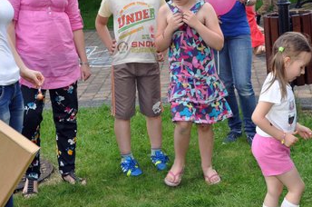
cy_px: 84
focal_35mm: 71
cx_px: 208
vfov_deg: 19.1
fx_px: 614
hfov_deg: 28.3
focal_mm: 25
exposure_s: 1/125
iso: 500
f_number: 11
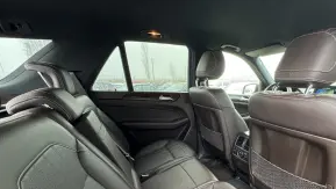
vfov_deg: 55.4
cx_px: 206
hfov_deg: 88.1
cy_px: 144
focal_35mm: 19
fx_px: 169
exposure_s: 1/60
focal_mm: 2.22
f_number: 2.2
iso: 400
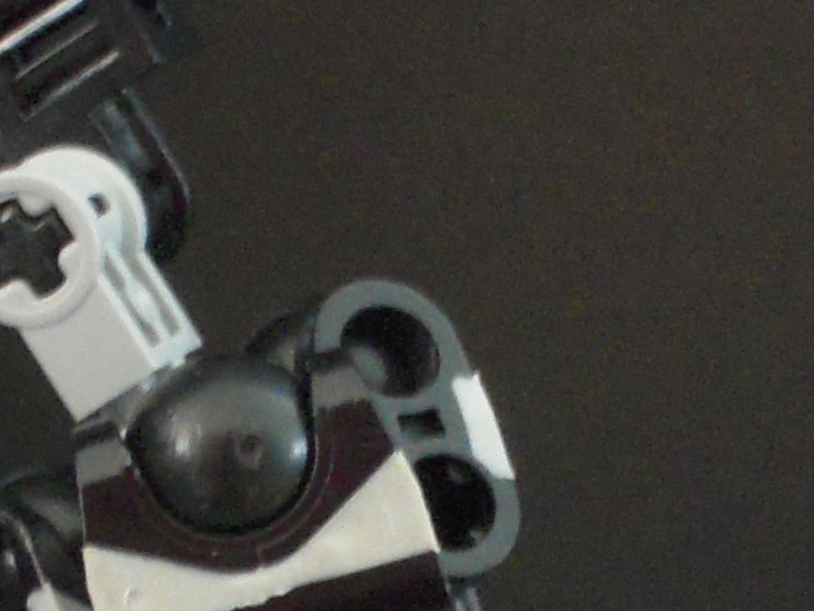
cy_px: 1011
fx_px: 11573
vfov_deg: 3.0
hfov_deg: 4.0
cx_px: 200
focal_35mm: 492
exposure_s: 1
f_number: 5.8
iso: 800
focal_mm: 20
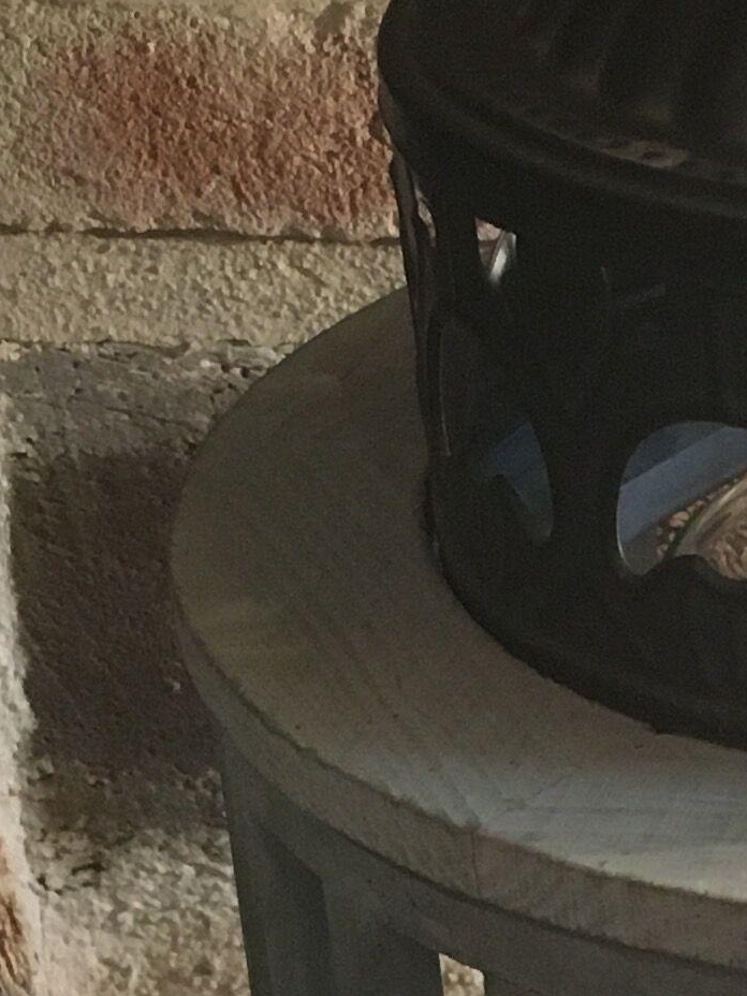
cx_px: 1132
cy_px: 834
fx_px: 3625
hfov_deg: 11.3
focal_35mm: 126
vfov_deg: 15.5
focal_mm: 4.15
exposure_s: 1/20
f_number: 2.2
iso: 200
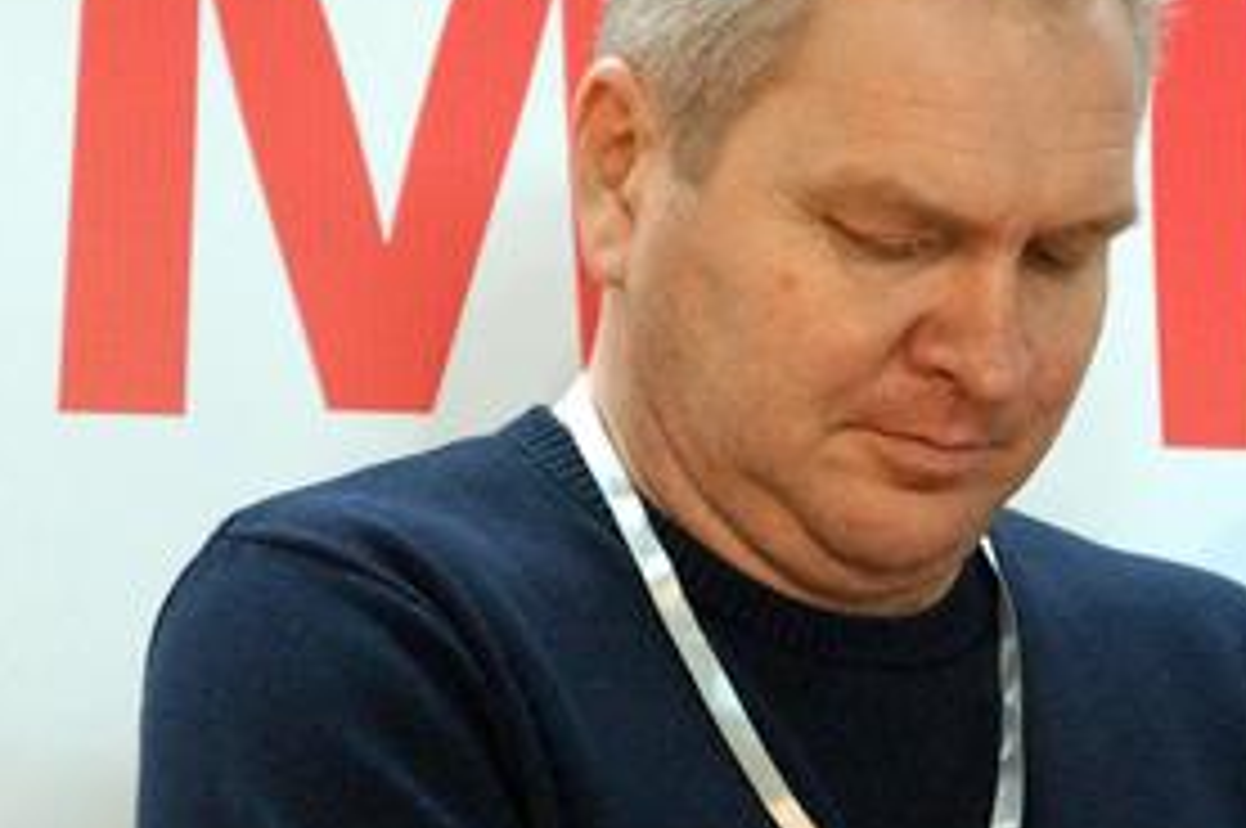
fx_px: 5398
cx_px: 774
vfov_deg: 8.7
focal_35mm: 156
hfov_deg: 13.2
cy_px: 673
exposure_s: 1/80
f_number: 5
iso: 3200
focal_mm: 45
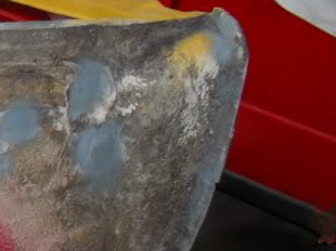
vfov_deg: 11.6
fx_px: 1202
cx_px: -223
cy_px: 343
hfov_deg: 14.4
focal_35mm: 124
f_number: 3.2
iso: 200
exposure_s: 1/45
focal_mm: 6.3
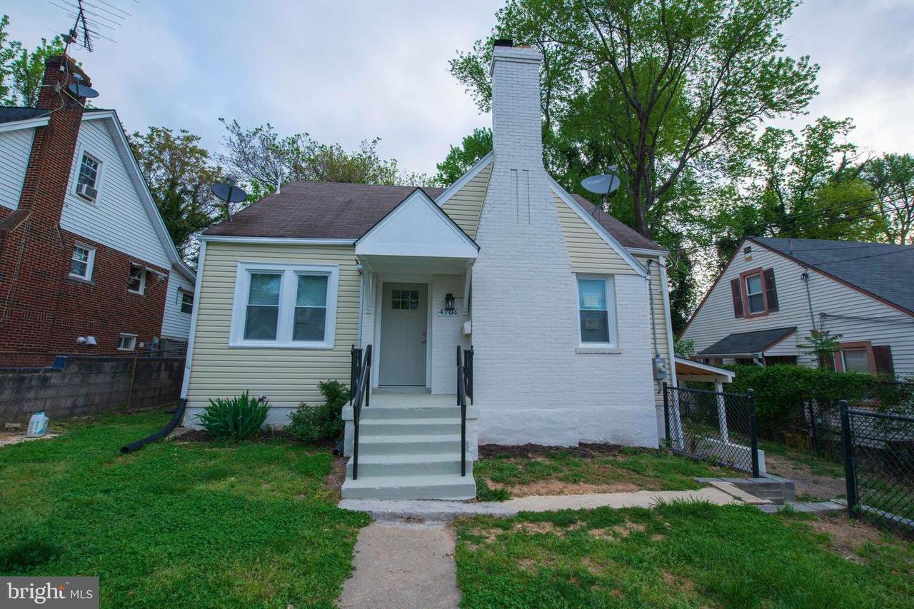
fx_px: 381
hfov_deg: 100.4
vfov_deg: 77.3
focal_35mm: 15
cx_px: 457
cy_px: 304
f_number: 10
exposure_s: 1/100
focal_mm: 15
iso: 160
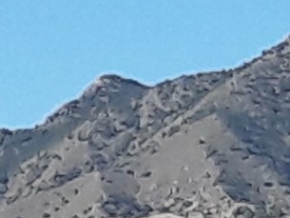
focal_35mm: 147
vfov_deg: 9.9
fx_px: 1232
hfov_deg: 11.9
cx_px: -303
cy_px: 298
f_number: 1.9
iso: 40
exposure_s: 1/1852
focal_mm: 3.7
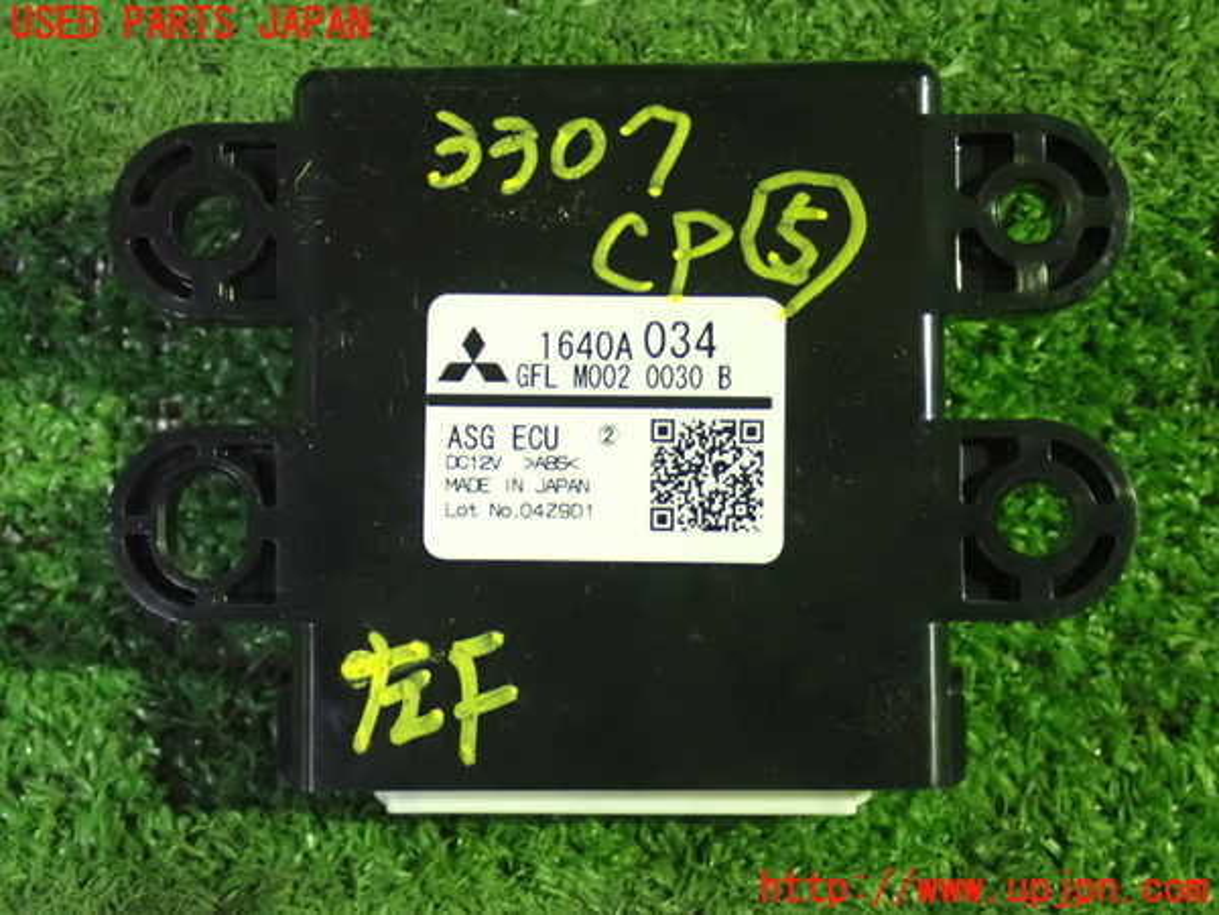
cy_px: 458
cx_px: 610
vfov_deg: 25.2
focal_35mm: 58
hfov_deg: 33.2
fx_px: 2042
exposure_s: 1/30
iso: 1600
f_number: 3.5
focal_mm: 10.35
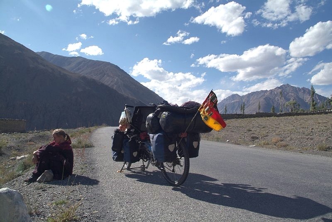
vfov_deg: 48.0
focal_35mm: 27
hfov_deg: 67.3
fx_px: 249
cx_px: 166
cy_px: 111
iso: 400
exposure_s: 1/500
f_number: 11
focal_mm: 18
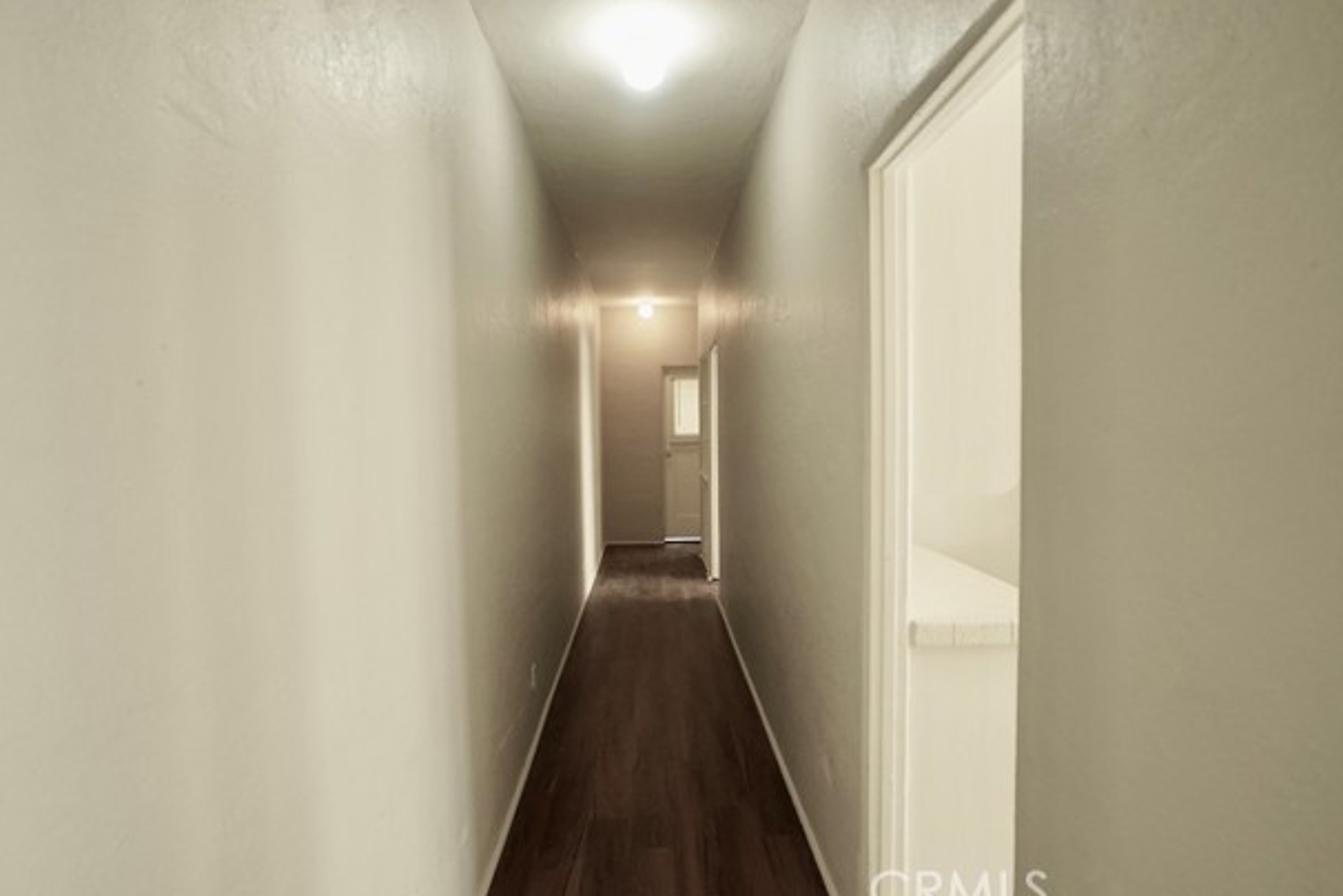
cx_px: 649
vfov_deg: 64.6
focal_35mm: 19
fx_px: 709
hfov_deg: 86.9
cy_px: 449
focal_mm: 18
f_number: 4
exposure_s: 1/60
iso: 1000
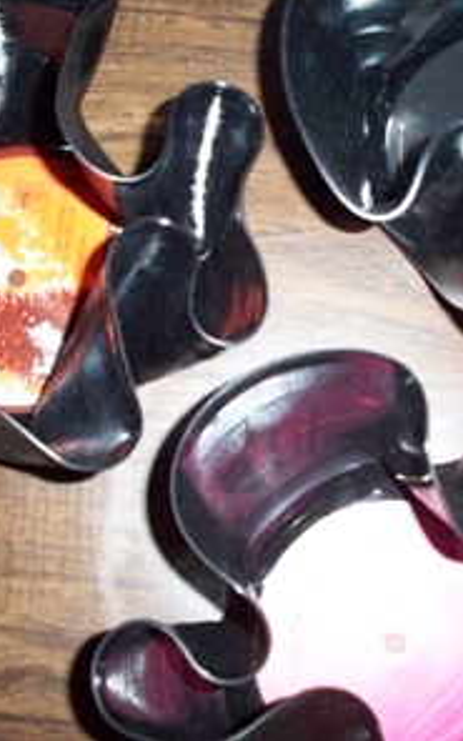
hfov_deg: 24.4
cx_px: 285
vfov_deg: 38.2
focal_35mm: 53
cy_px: 368
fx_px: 1070
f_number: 3.4
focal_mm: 7.9
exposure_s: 1/30
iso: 400
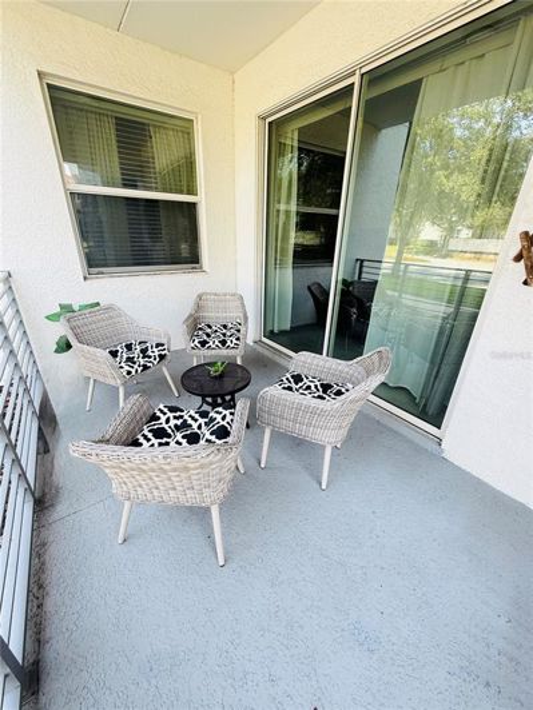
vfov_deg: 102.1
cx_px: 266
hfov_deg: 85.7
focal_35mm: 14
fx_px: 287
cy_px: 355
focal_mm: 2.22
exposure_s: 1/99
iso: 64
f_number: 2.2
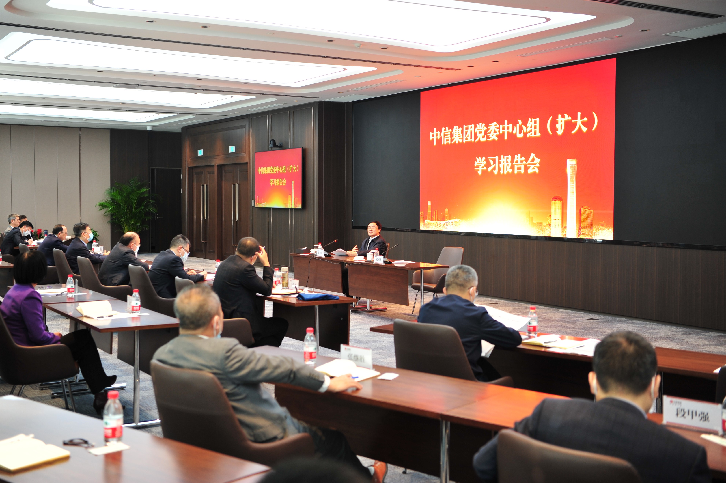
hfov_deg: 48.5
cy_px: 242
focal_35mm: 40
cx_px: 363
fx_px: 806
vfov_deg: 33.4
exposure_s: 1/30
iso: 400
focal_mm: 40
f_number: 2.8
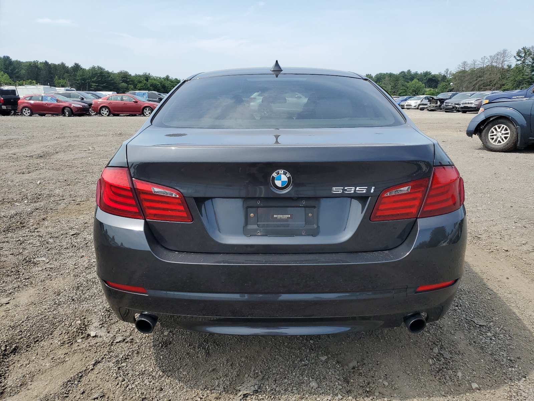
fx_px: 401
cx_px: 267
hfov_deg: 67.3
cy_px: 200
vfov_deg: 53.1
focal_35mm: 26
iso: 50
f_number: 1.5
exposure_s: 1/2000
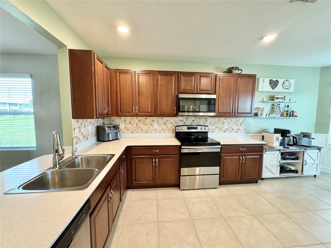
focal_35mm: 14
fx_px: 134
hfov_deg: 102.1
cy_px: 124
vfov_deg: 85.7
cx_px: 166
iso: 400
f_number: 2.2
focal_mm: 2.22
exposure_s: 1/60
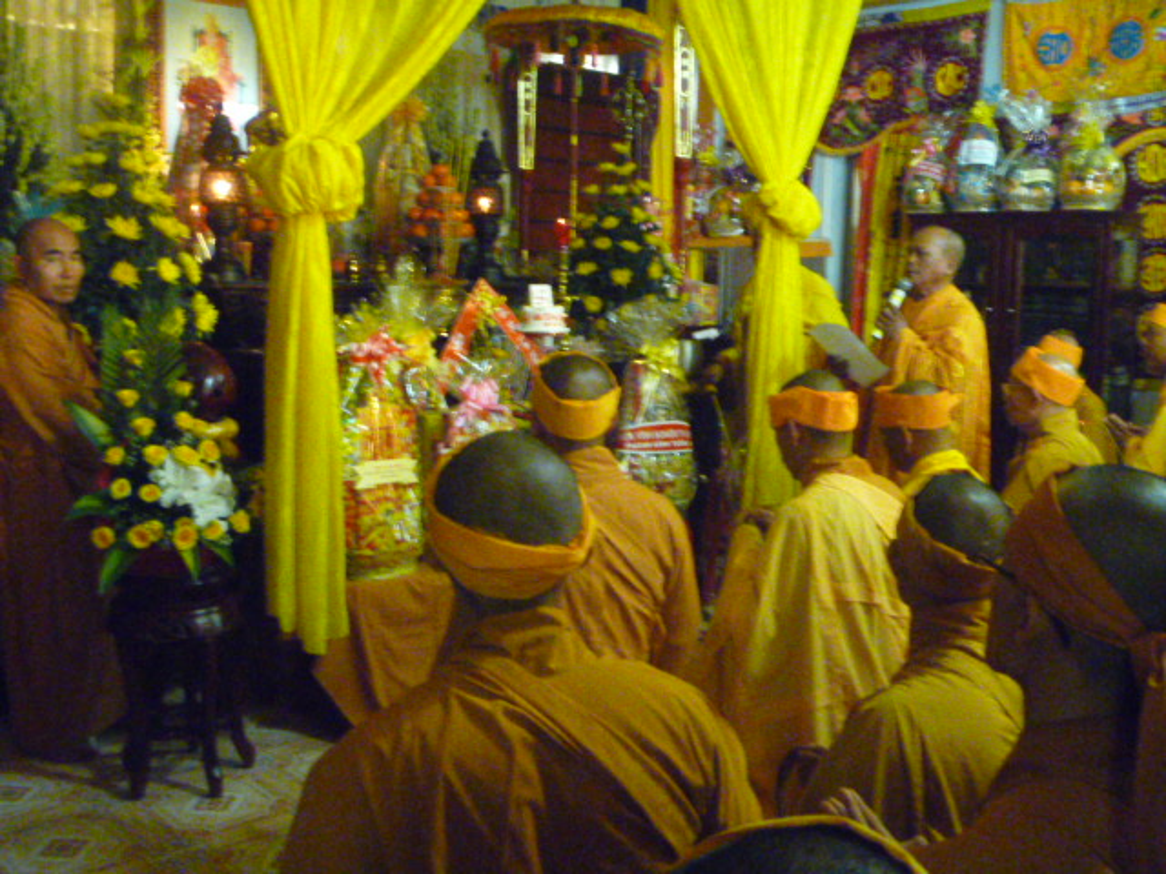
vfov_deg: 40.7
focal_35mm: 35
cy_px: 437
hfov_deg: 52.6
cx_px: 583
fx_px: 1179
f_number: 3.5
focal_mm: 6.3
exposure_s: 1/15
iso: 1250
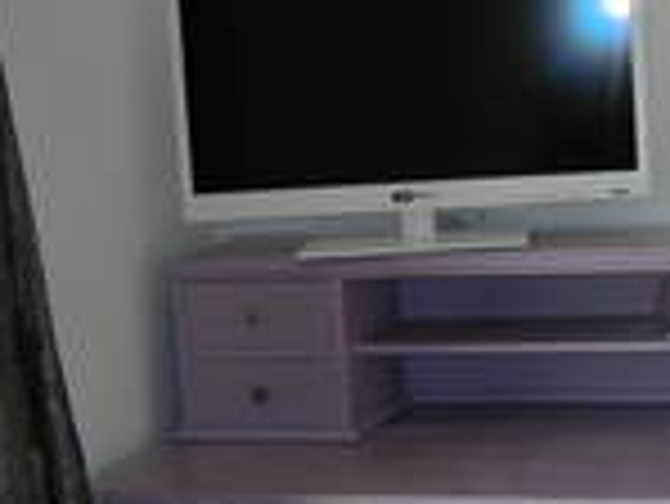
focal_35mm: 92
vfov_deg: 16.0
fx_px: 1782
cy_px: 346
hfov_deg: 20.8
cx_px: 612
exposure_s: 1/30
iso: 50
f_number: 3.2
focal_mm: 6.3
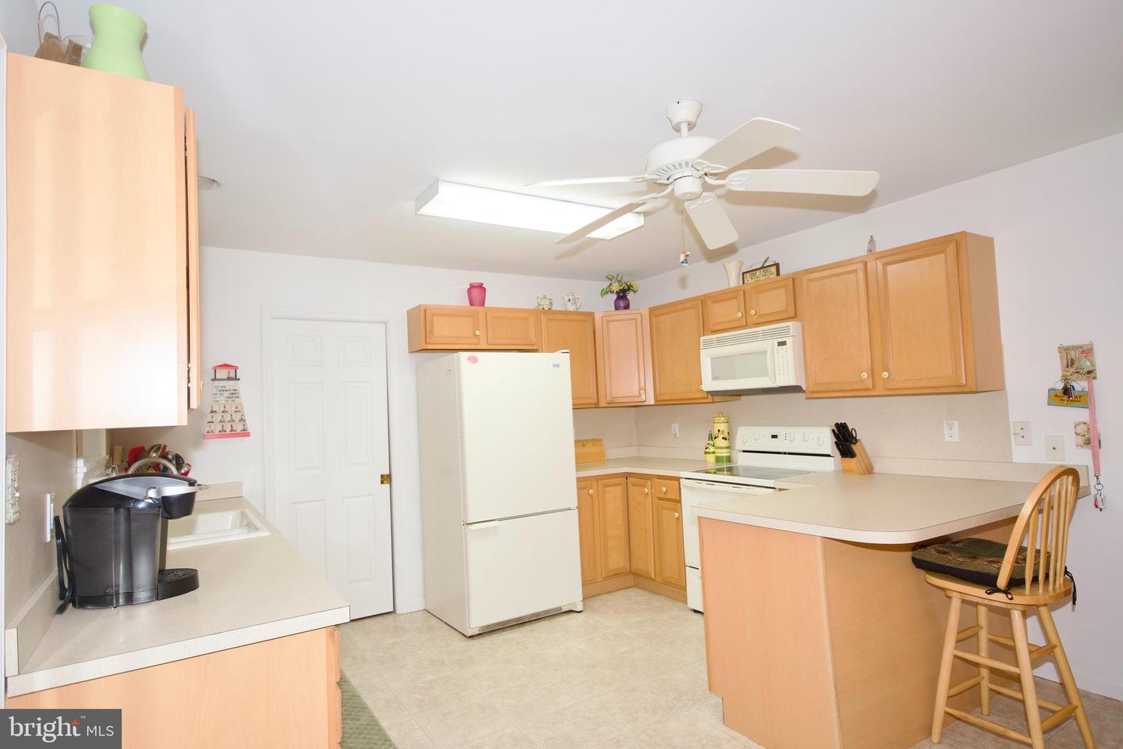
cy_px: 374
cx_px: 562
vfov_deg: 64.6
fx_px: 593
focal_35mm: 19
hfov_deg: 86.9
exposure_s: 1/60
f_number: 5.6
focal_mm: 13
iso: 400
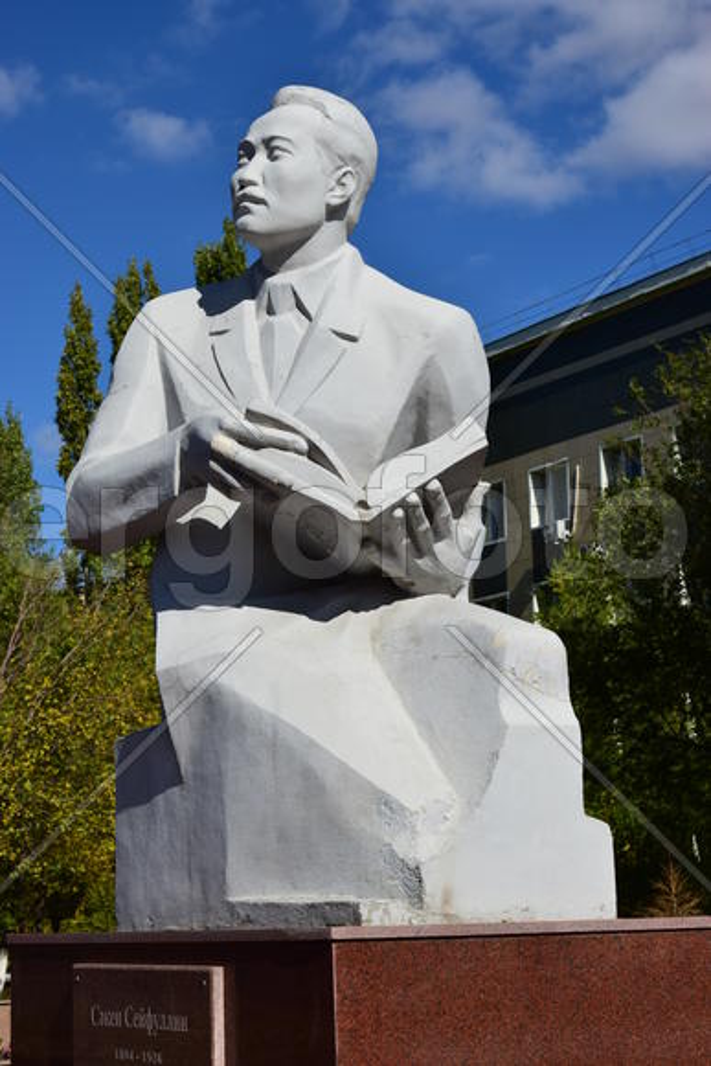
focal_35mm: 68
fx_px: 1998
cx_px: 356
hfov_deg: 20.2
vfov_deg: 29.9
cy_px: 533
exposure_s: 1/400
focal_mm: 45
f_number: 10
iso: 100
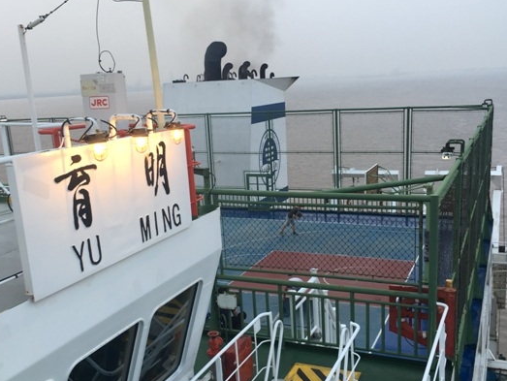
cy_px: 213
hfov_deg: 47.8
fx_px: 572
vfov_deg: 36.8
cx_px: 252
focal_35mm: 39
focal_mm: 4.15
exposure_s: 1/50
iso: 32
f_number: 2.2
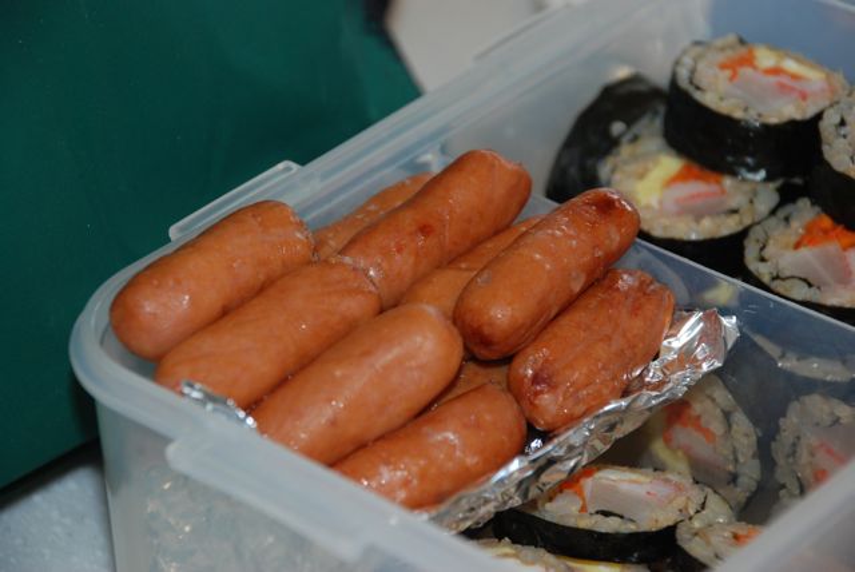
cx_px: 428
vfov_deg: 9.2
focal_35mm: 150
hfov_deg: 13.7
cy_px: 286
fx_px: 3566
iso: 400
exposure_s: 1/60
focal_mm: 100
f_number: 5.6
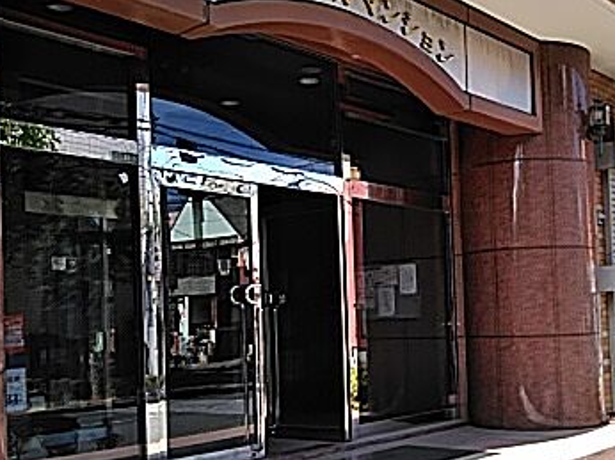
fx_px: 888
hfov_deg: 38.0
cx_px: 373
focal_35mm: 50
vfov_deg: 28.9
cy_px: 311
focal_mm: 3.46
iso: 60
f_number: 2.2
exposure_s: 1/230
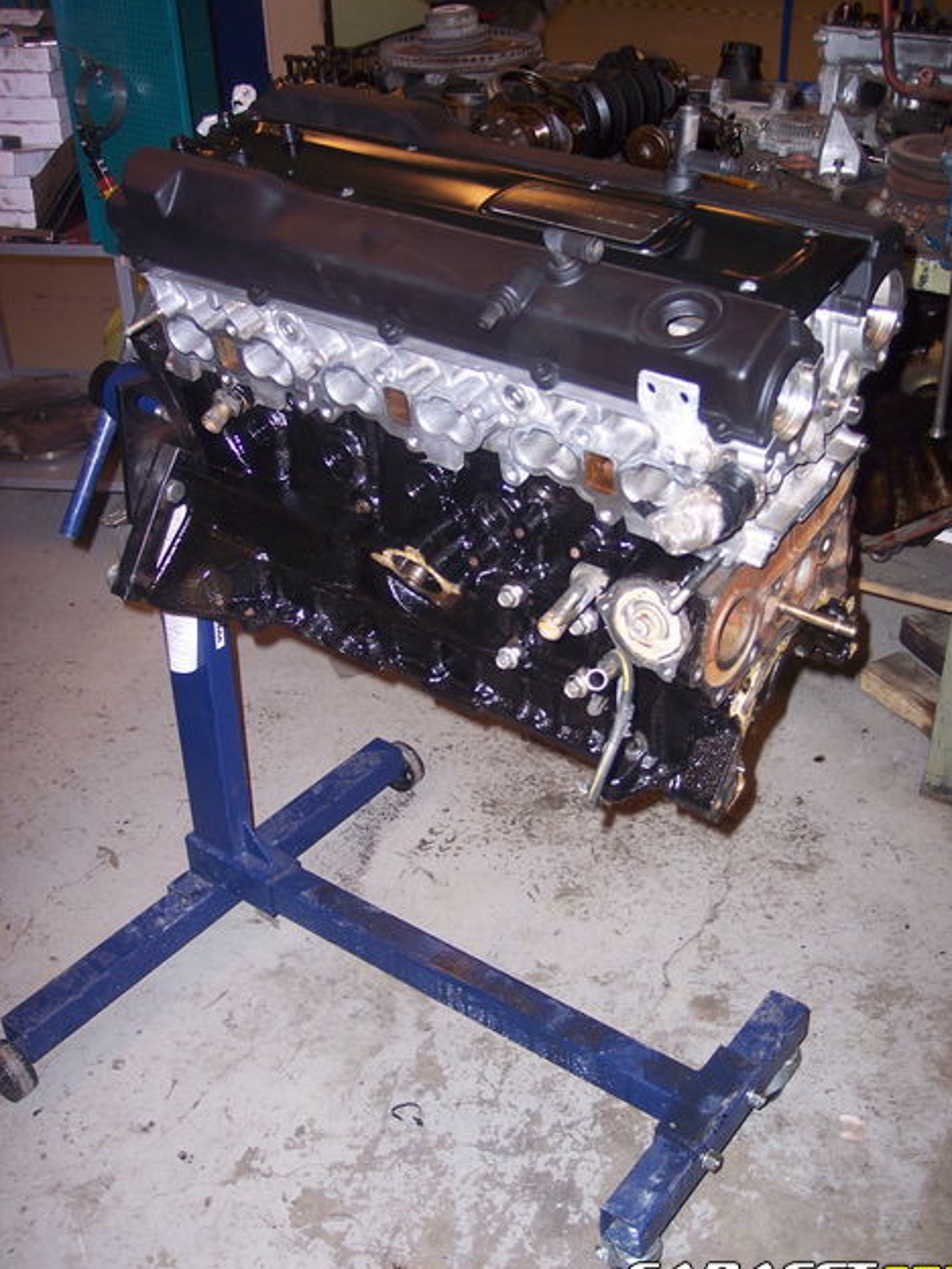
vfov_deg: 46.8
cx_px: 486
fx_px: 1467
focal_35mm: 40
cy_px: 643
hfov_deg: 36.0
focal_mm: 8
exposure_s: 1/60
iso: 100
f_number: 2.8
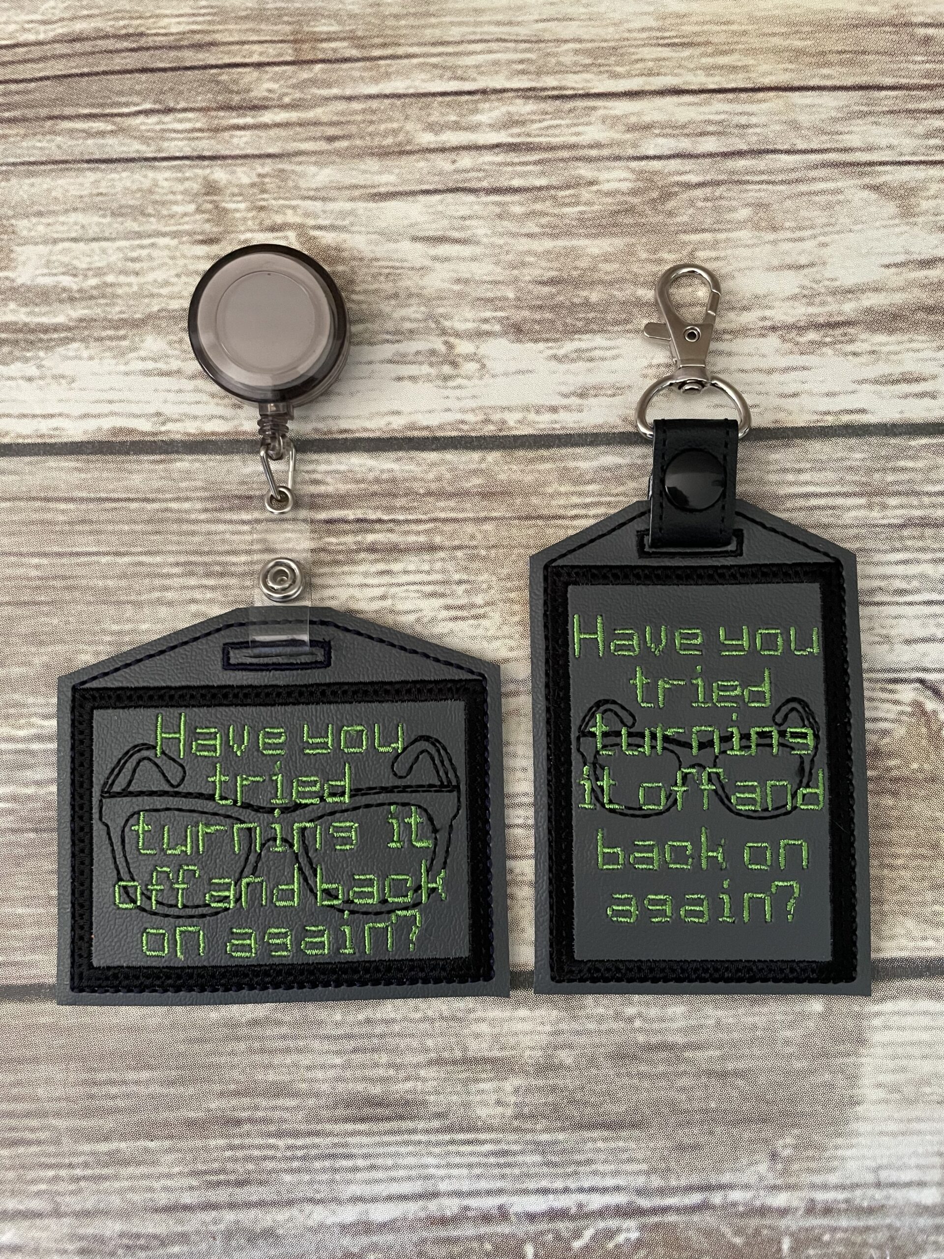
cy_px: 630
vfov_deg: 67.3
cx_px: 472
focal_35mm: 26
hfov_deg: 53.1
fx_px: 945
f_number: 1.6
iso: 500
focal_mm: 4.2
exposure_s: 1/49
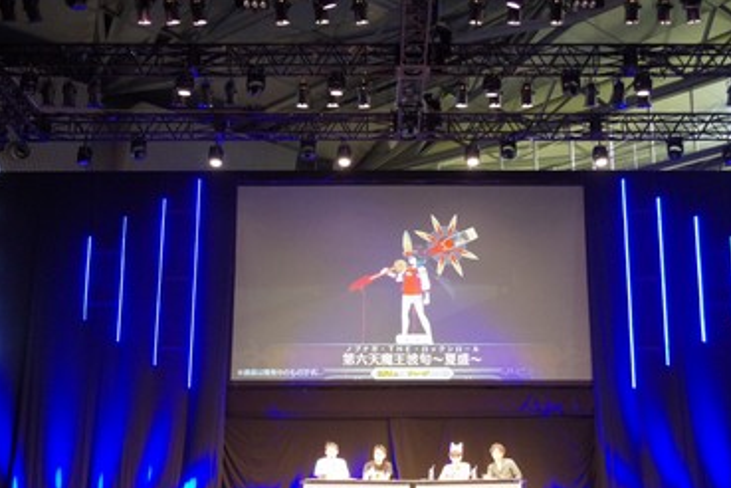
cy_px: 263
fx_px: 1056
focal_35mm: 52
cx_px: 388
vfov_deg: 26.0
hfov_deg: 38.2
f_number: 4.5
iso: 3200
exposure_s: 1/40
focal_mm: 32
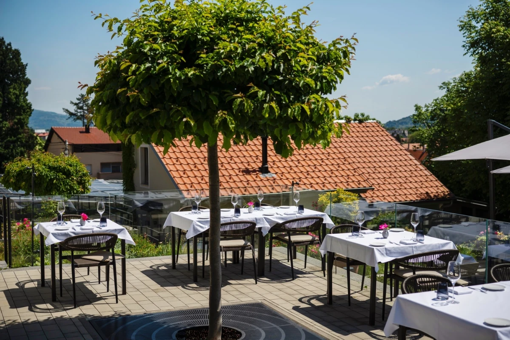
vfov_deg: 27.0
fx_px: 708
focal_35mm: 50
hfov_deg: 39.6
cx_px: 255
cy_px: 170
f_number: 3.2
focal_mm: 50
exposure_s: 1/3200
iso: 100
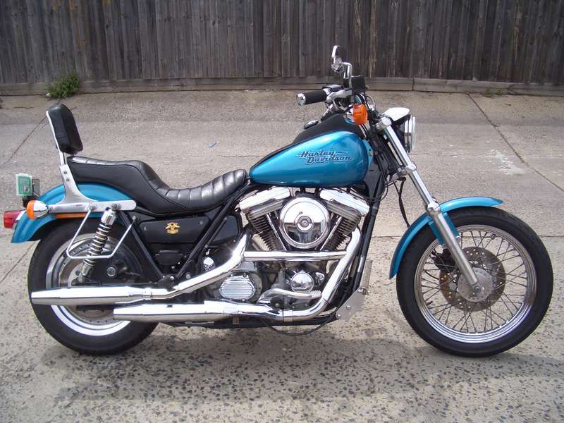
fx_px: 570
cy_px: 212
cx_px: 282
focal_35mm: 35
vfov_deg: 40.7
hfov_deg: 52.6
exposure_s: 1/500
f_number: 2.6
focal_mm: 5.8
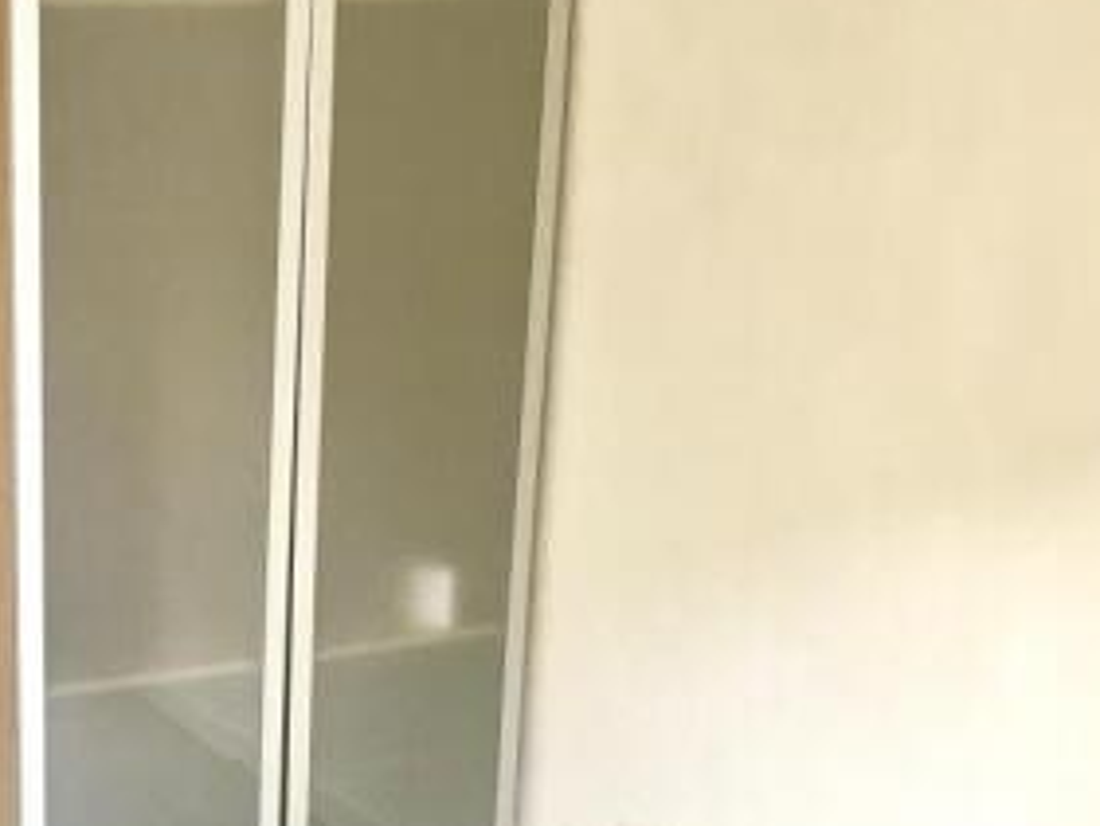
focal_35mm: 58
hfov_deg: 31.6
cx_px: 100
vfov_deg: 25.0
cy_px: 613
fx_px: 1844
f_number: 1.8
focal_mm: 3.99
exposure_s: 1/33
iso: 40
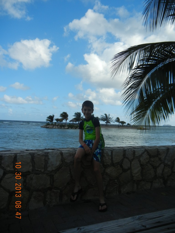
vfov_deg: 60.0
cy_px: 116
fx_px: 202
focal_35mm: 30
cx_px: 88
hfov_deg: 46.8
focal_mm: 5.4
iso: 160
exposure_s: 1/379
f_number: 7
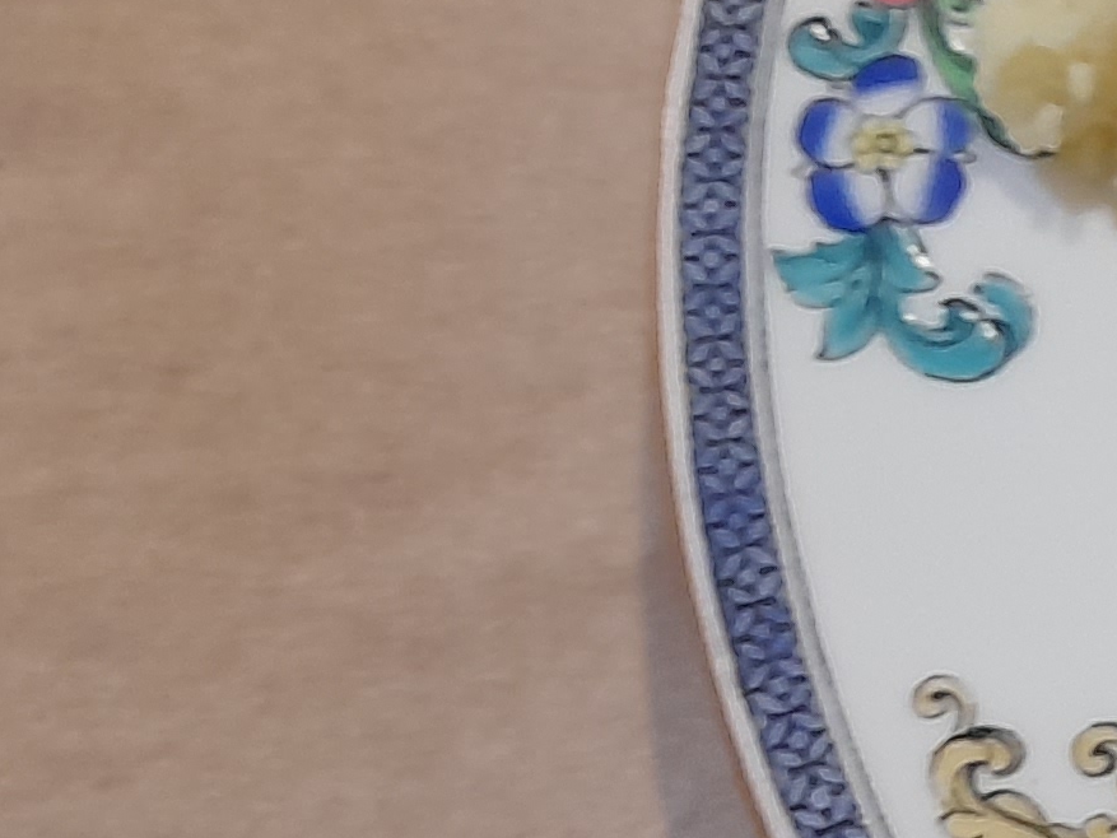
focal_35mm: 114
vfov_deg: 13.0
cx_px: 2177
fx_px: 3679
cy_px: 387
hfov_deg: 14.5
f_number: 2
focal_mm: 4.6
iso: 250
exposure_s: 1/33
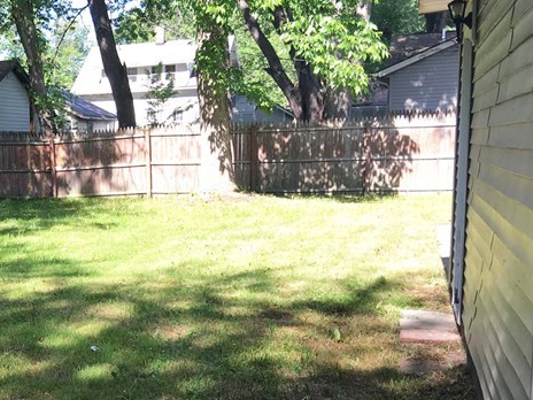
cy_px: 322
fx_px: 985
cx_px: -30
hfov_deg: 28.0
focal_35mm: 64
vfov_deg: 22.6
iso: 25
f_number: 2.2
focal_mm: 4.15
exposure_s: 1/232
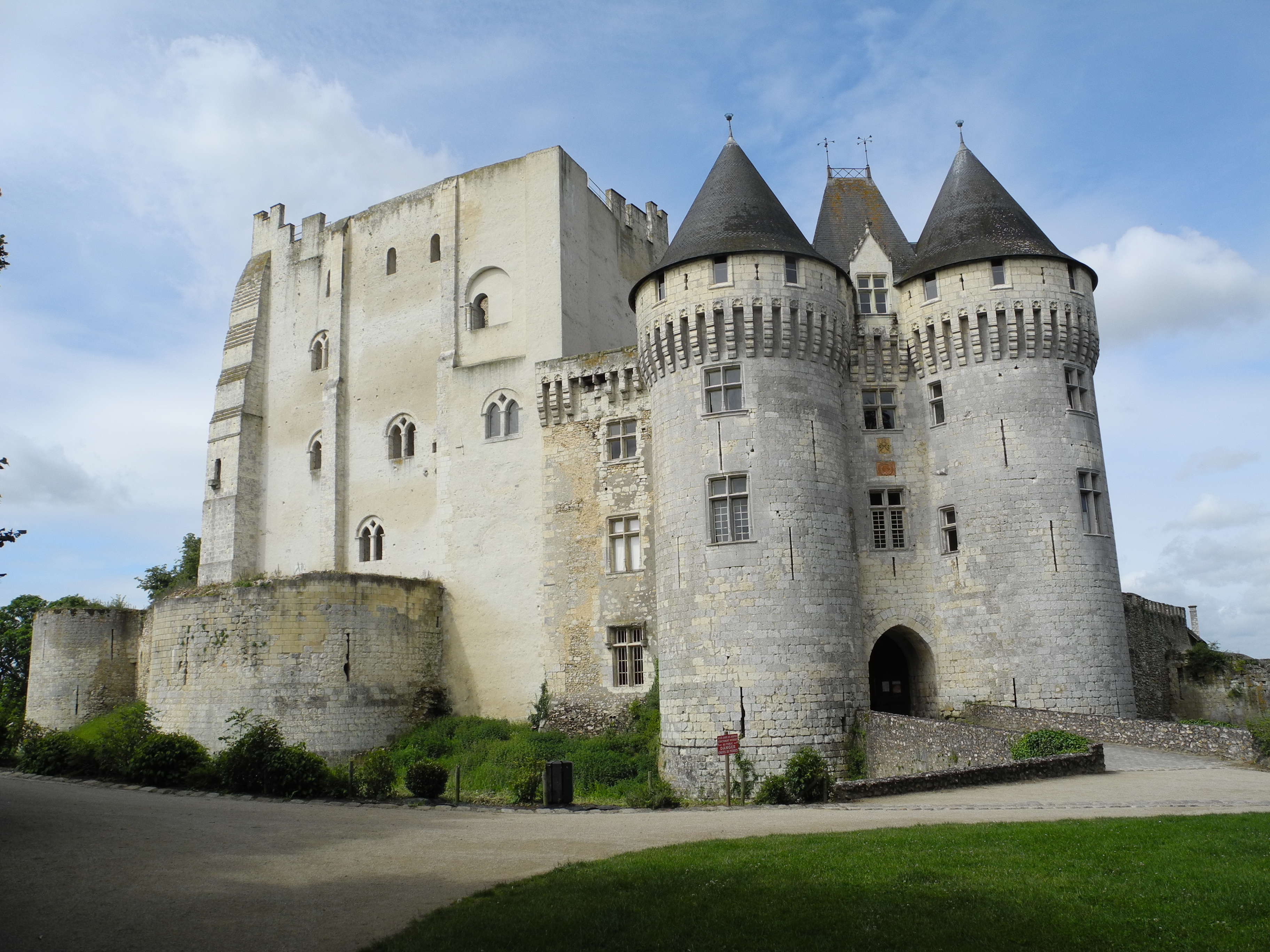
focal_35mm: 28
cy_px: 476
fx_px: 1027
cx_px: 635
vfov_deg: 49.7
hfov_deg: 63.4
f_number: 4.5
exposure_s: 1/840
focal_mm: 6
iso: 100
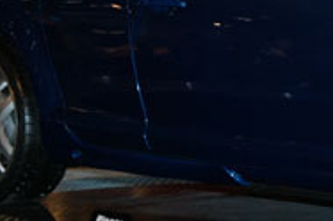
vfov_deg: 7.2
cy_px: 66
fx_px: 1753
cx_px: 443
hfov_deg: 10.6
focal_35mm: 190
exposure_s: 1/60
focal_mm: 35
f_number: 5
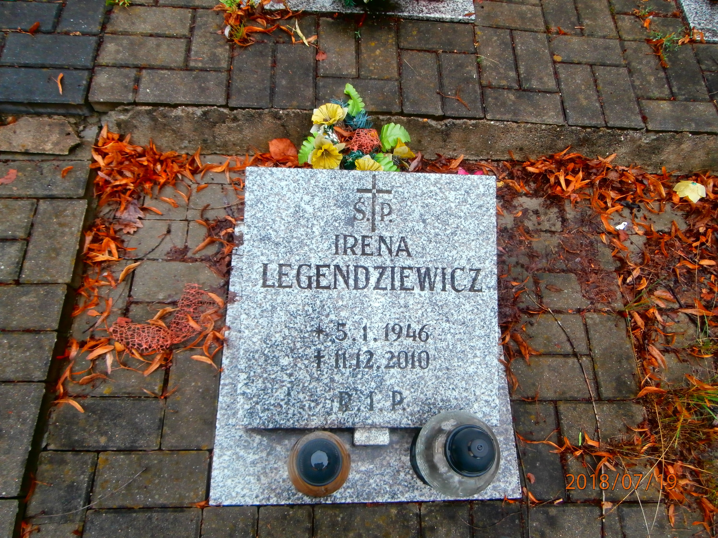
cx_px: 359
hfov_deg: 71.6
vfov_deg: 56.8
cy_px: 269
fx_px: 498
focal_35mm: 24
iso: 160
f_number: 3
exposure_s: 1/60
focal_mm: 4.2
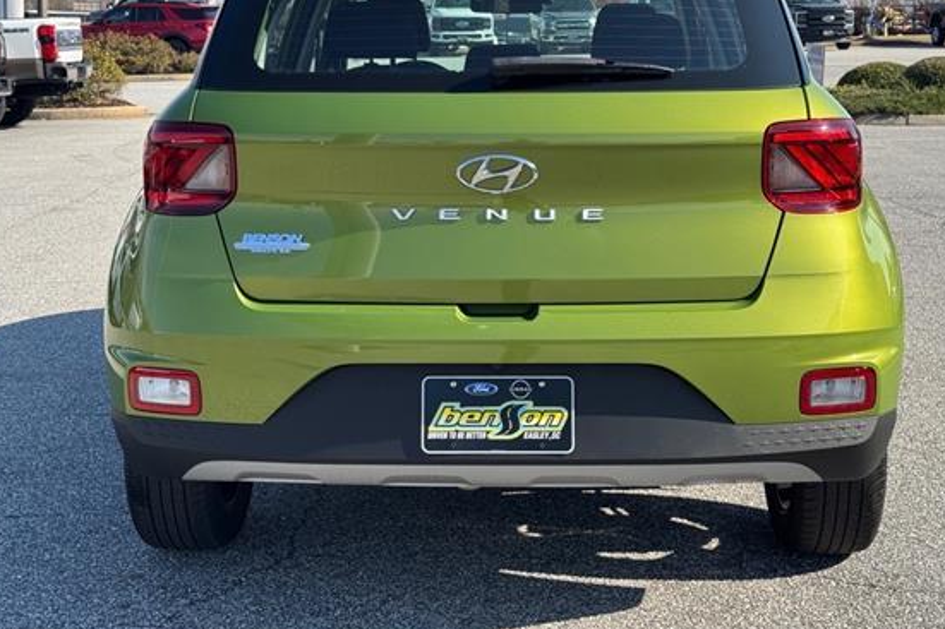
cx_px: 499
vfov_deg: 23.3
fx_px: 1522
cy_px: 243
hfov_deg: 34.5
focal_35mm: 58
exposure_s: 1/2110
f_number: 1.78
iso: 64
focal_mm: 6.76
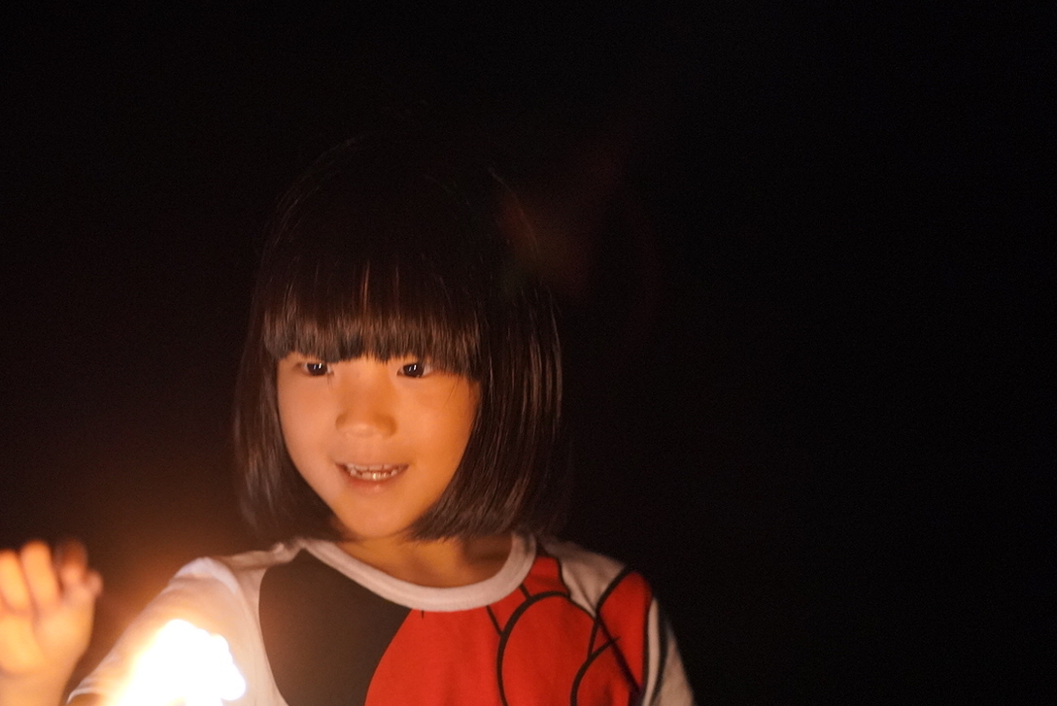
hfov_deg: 16.3
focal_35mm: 125
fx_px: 3672
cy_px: 461
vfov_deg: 11.0
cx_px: 335
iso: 6400
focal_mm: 85
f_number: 1.8
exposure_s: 1/100
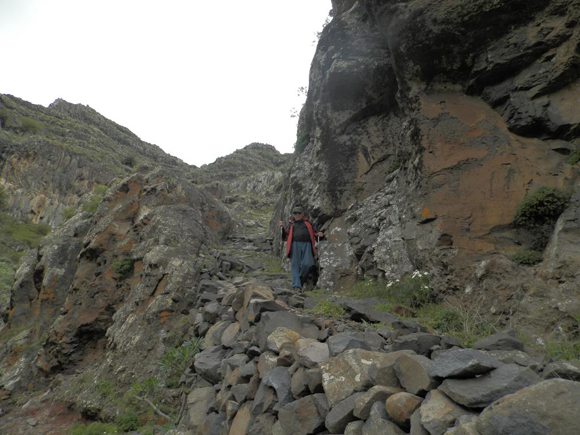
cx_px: 290
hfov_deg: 69.4
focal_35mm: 25
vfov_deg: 54.9
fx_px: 419
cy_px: 218
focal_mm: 4.5
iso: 80
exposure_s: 1/500
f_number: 3.1
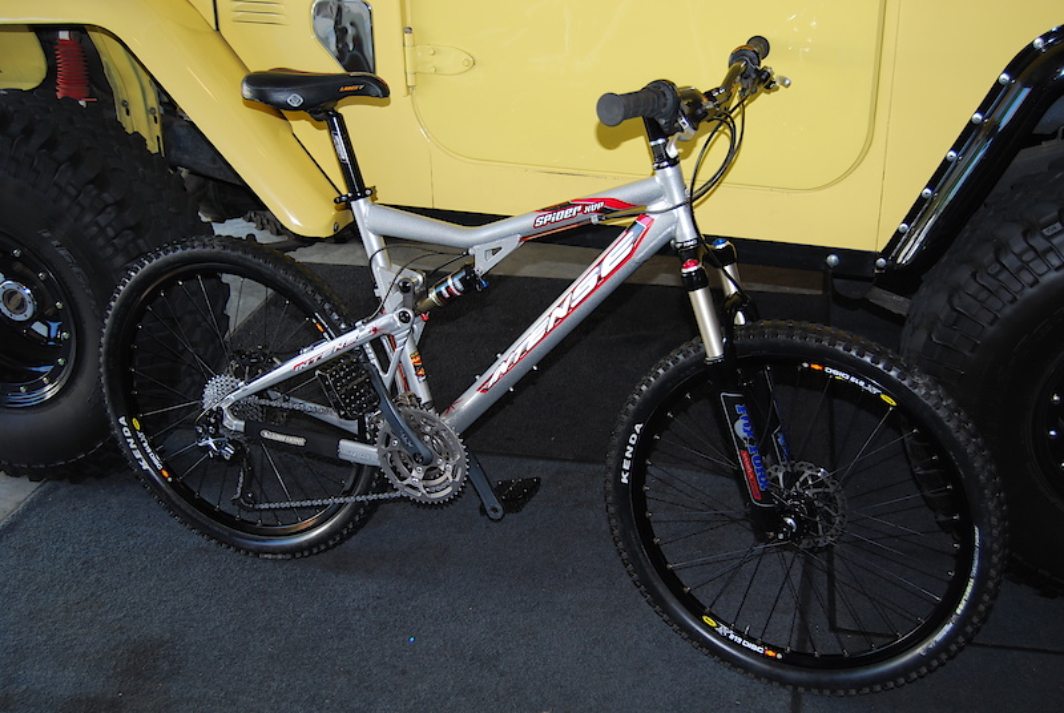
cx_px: 532
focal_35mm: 39
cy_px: 356
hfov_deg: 49.5
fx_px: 1154
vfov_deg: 34.3
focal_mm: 26
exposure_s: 1/60
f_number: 4.2
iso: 200
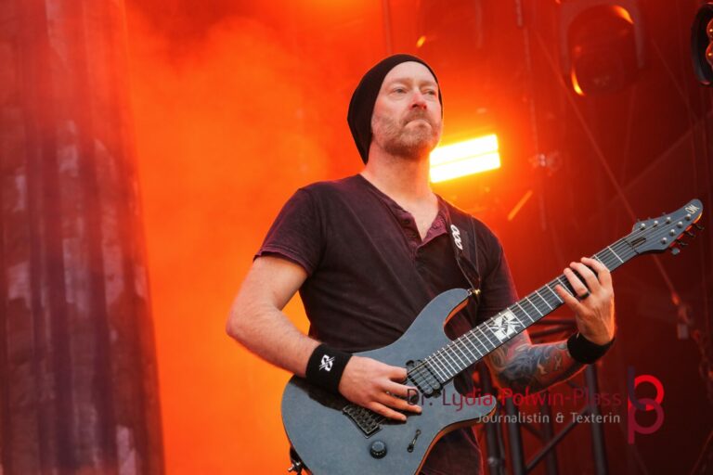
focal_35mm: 150
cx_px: 356
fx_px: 2971
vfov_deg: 9.1
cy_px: 238
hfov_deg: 13.7
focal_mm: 100
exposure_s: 1/160
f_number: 5.6
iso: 1250
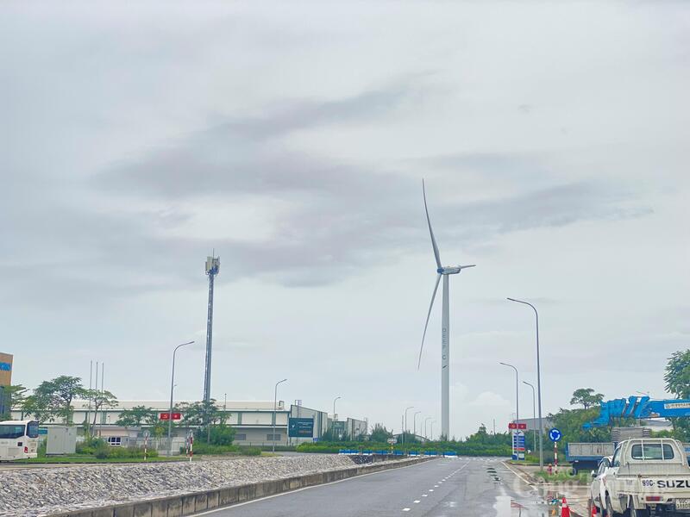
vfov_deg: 28.0
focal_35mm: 52
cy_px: 258
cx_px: 345
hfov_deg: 36.8
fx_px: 1037
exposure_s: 1/999
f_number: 2
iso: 20
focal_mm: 6
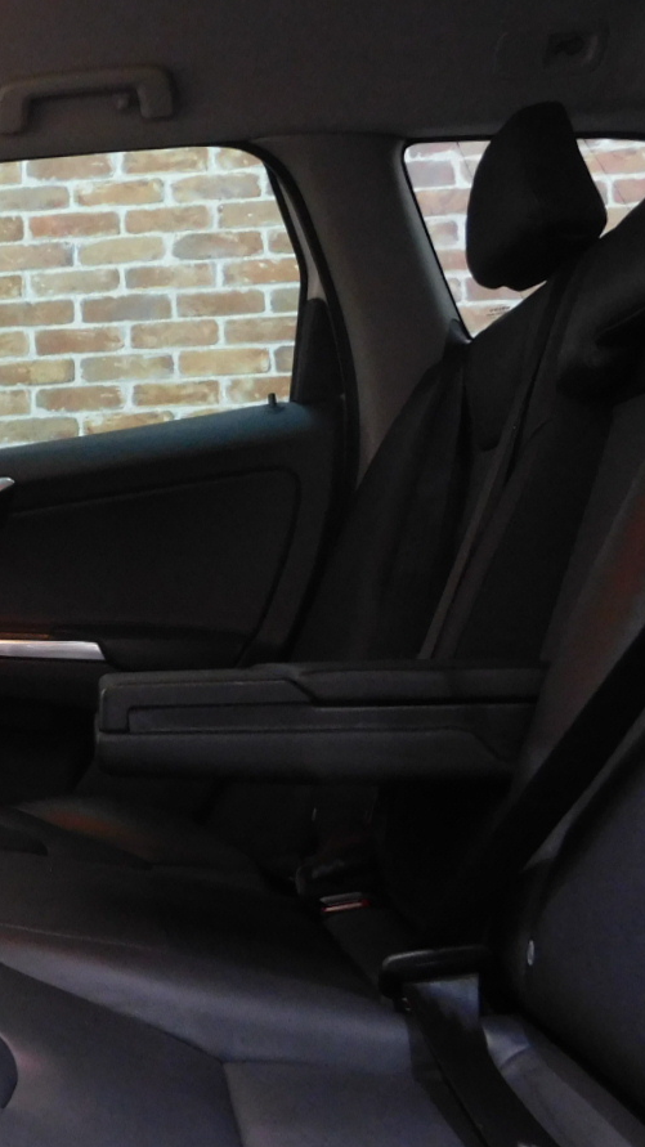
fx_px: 1369
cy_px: 613
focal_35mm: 45
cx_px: -70
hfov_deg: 24.7
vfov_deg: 45.4
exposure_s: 1/8
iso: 500
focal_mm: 4
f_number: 3
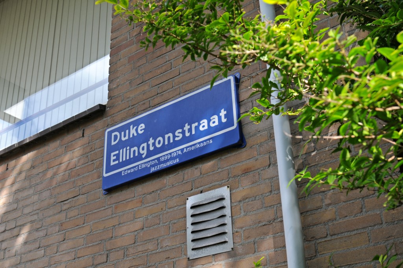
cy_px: 134
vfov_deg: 28.0
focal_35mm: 48
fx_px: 537
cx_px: 202
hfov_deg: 41.2
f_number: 5.6
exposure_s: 1/320
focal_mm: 32
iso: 200
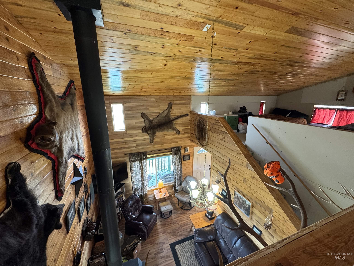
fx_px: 143
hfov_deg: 102.1
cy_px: 133
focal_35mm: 14
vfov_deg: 85.7
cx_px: 177
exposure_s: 1/60
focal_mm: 2.22
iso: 250
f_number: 2.2
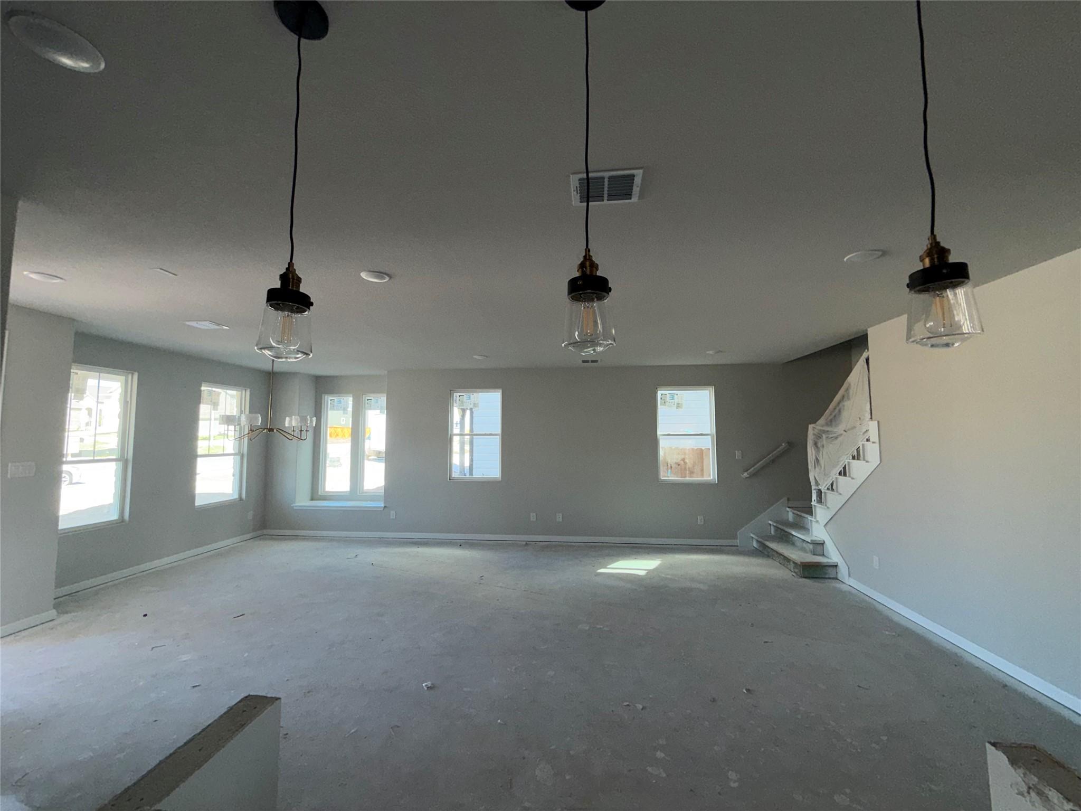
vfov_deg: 85.7
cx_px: 540
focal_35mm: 14
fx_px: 437
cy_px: 406
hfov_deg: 102.1
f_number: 2.2
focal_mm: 2.22
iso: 50
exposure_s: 1/121
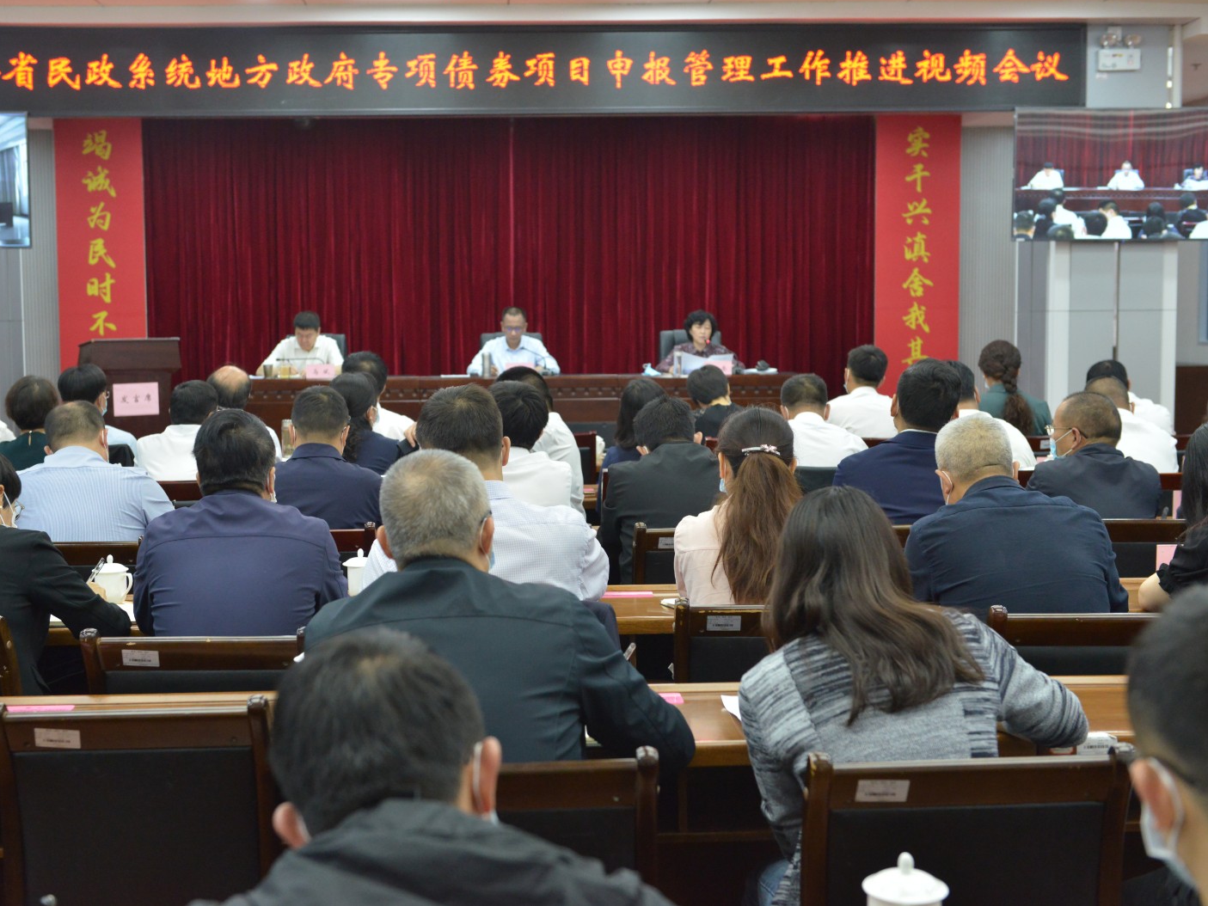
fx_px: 1605
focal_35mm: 46
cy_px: 448
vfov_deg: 31.5
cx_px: 549
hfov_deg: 41.2
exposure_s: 1/250
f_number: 4
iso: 3200
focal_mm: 42
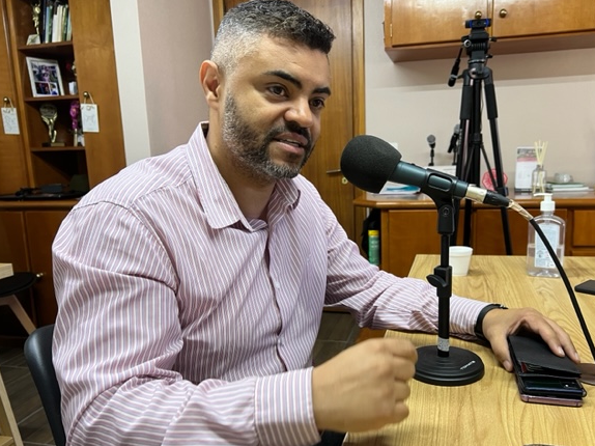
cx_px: 327
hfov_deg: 61.6
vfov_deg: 48.2
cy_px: 241
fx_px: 498
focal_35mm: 29
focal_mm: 5.7
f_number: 1.5
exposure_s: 1/60
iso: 125
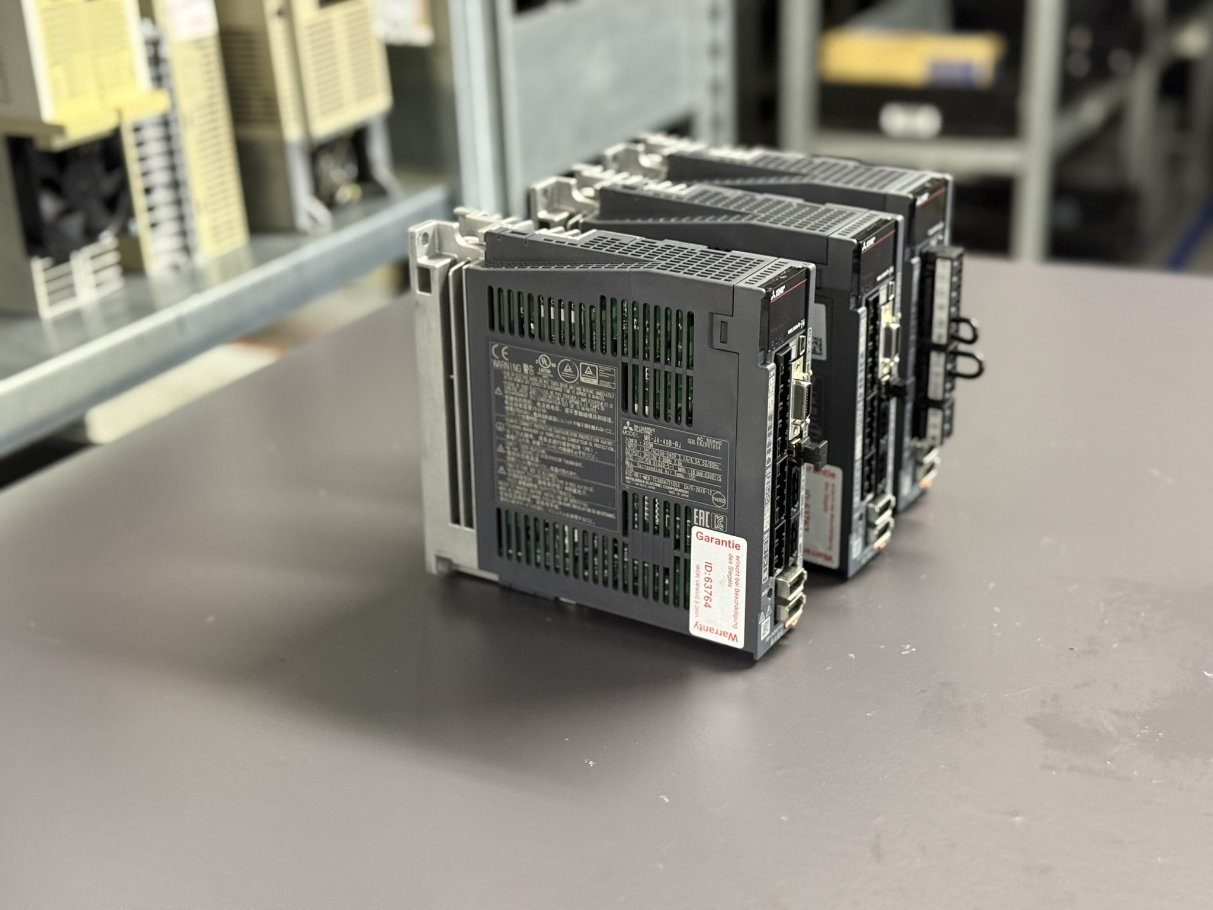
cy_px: 455
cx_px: 606
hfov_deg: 39.7
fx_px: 1682
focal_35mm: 48
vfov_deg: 30.3
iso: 400
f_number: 1.78
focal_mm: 6.76
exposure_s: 1/33
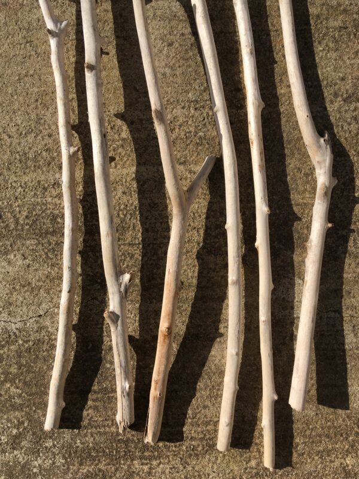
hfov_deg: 48.2
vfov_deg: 61.7
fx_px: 401
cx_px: 180
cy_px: 240
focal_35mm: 29
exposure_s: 1/2653
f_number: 2.2
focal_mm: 4.15
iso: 25
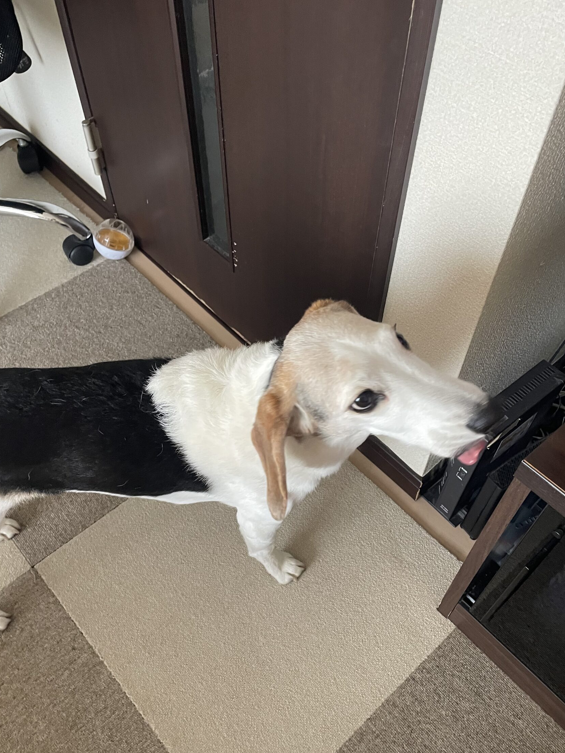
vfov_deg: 59.7
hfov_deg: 46.8
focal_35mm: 30
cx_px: 289
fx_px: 653
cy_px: 429
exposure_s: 1/60
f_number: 1.6
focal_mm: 4.2
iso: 250
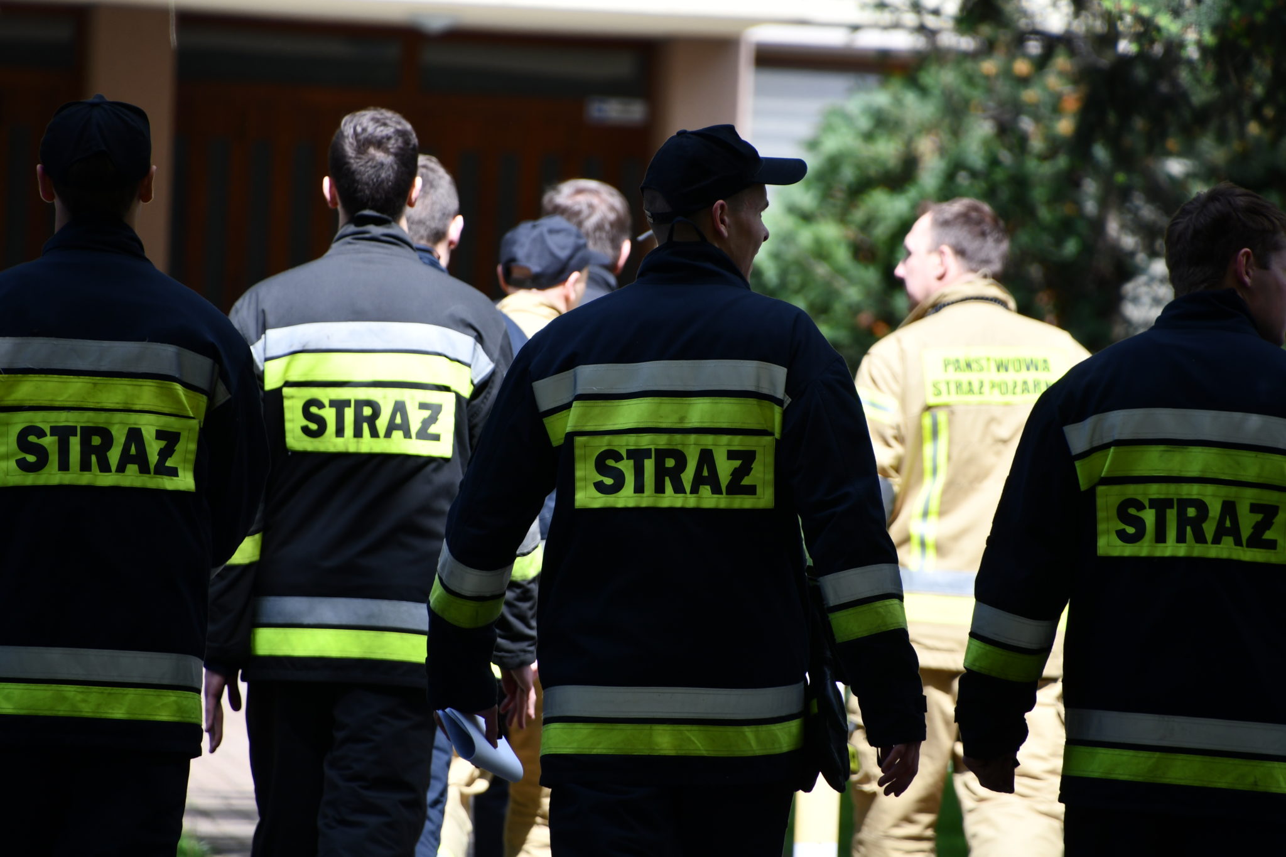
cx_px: 643
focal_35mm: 450
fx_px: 16073
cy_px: 428
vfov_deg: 3.1
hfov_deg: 4.6
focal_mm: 300
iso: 320
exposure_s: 1/500
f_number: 6.3
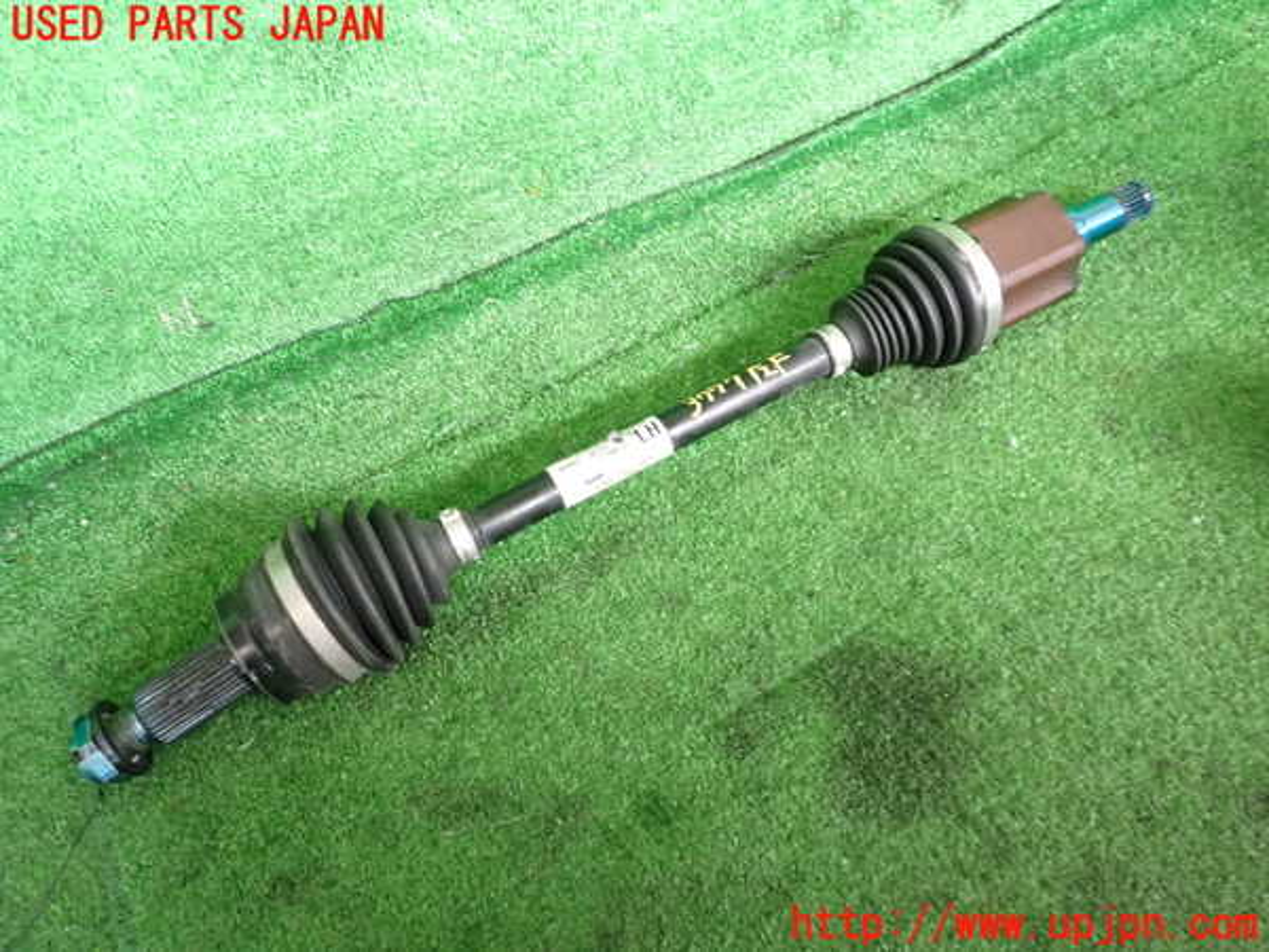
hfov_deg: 60.0
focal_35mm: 30
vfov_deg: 46.8
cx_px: 634
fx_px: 1100
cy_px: 476
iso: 320
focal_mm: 5.4
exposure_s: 1/30
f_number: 2.3
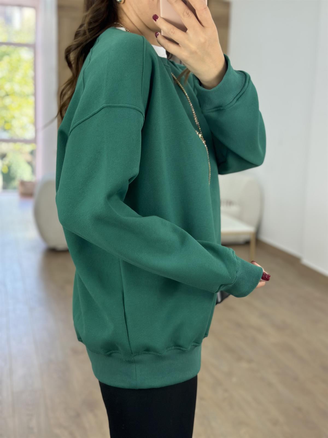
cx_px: 164
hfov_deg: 30.3
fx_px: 606
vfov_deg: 39.7
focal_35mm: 48
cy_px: 219
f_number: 1.78
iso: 80
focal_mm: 6.86
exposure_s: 1/254
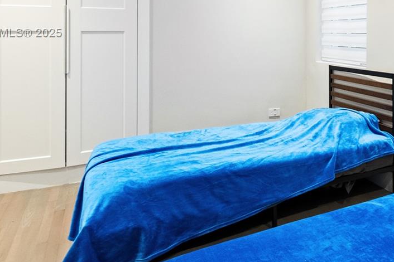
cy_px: 33
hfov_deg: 51.4
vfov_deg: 36.7
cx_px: 329
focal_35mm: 34
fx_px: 372
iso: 1600
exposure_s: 1/15
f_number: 7.1
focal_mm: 10
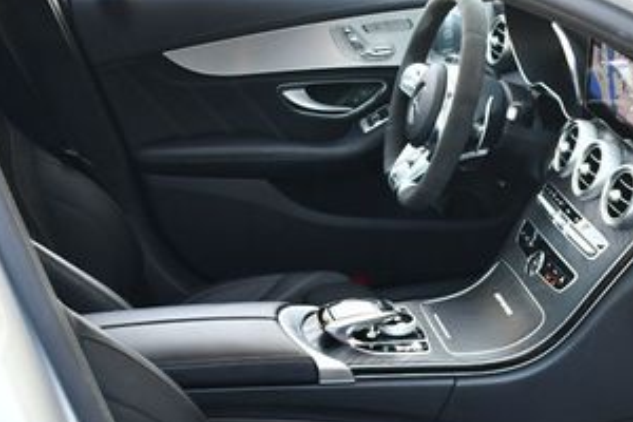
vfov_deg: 17.3
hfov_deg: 25.7
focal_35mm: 77
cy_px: 433
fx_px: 1354
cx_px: 530
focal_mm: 18
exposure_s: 1/160
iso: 800
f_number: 3.5
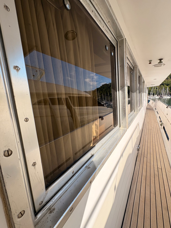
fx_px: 92
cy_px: 114
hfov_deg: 85.7
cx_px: 86
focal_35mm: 14
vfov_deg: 102.1
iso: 64
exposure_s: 1/1094
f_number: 2.2
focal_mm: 2.22
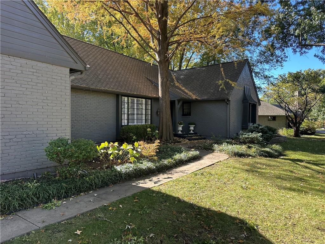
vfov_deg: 56.8
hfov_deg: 71.6
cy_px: 122
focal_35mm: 24
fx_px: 225
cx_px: 162
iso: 80
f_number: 1.78
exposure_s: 1/473
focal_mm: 6.86
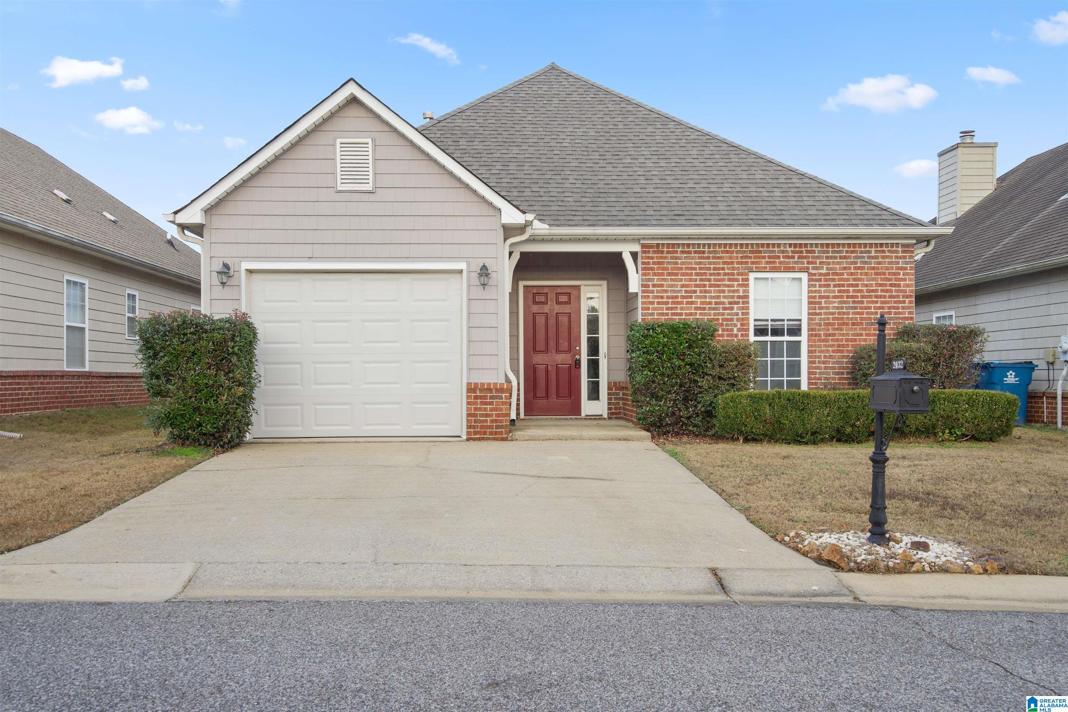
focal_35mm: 34
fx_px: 1009
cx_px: 534
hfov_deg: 55.8
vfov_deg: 38.9
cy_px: 356
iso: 250
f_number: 9
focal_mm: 34
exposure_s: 1/8
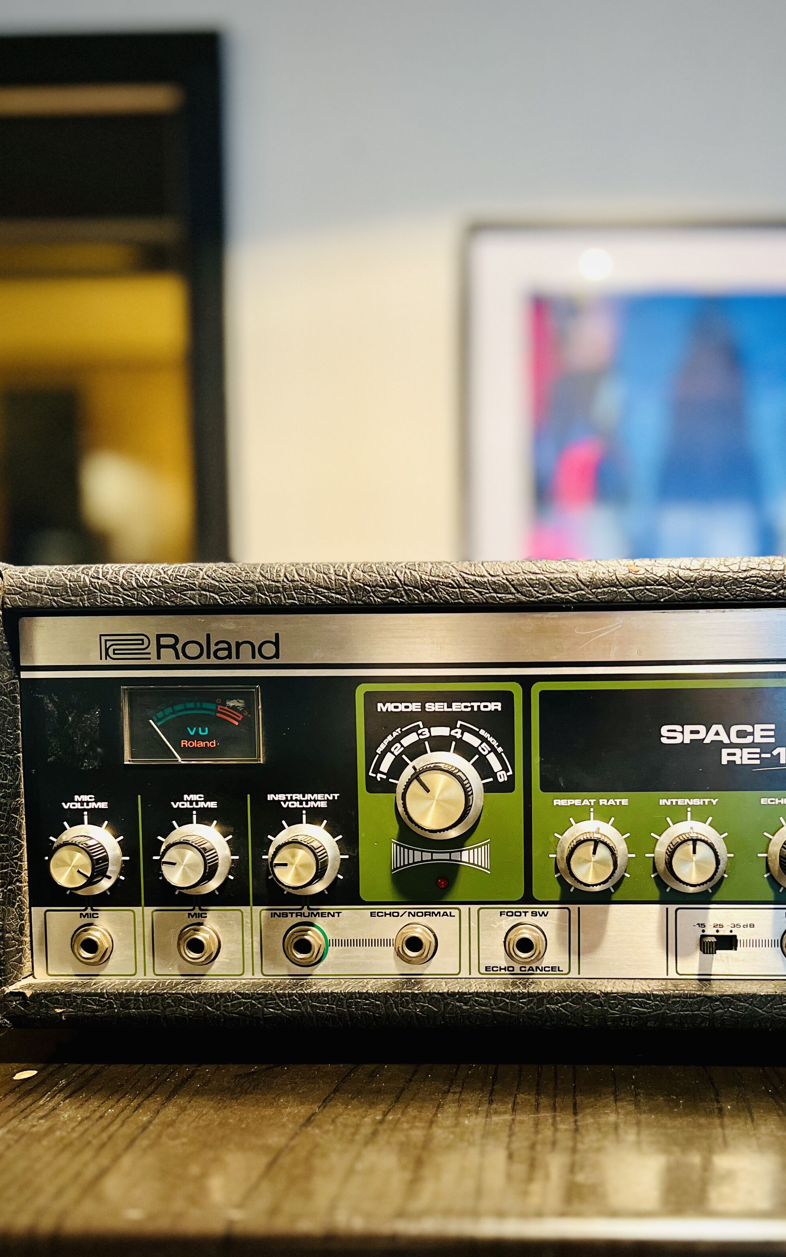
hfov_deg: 35.9
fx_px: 1200
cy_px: 787
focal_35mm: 35
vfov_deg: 54.7
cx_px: 525
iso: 200
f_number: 1.5
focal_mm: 5.7
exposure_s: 1/50
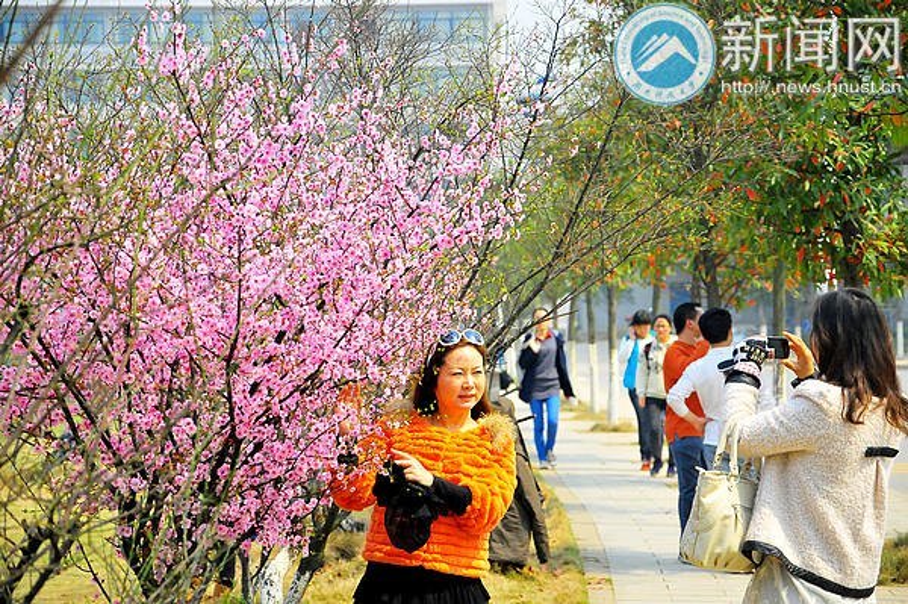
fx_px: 3402
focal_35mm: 135
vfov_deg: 10.1
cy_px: 302
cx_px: 454
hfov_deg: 15.2
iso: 2500
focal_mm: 90
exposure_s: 1/4000
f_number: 5.6
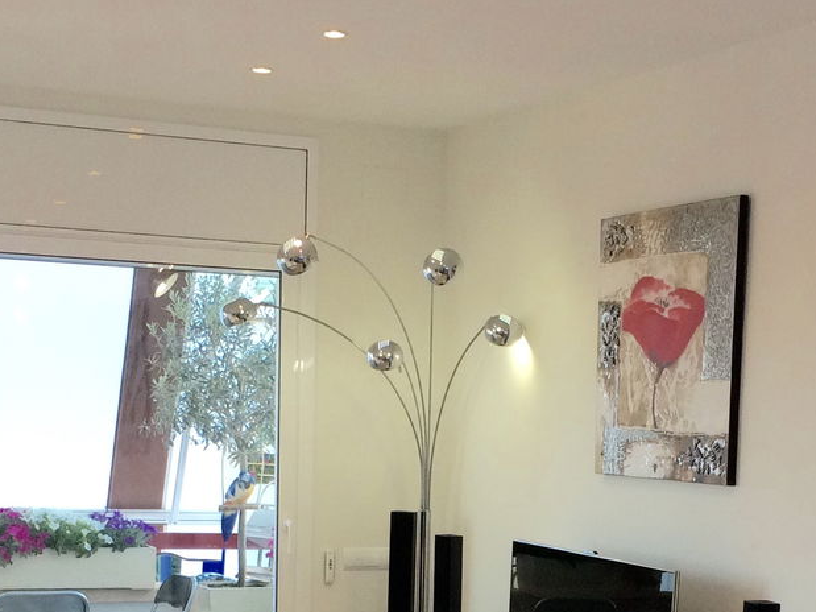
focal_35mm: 75
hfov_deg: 26.0
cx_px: 477
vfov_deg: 18.8
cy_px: 685
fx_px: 1768
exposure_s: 1/100
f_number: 2.2
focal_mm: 4.15
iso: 64
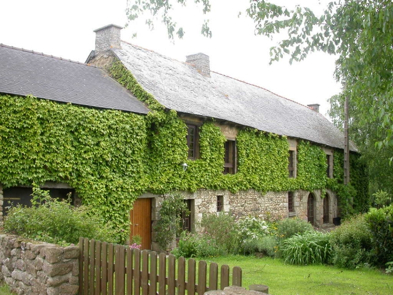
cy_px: 148
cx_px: 196
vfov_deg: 37.7
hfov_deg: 49.0
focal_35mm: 38
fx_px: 432
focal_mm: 7.85
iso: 100
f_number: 4.7
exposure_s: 1/122
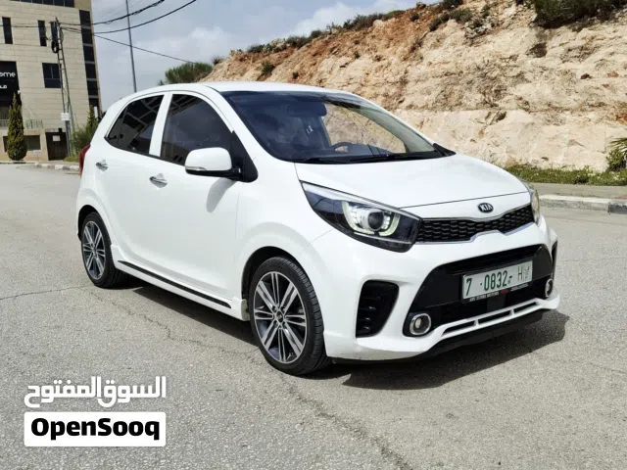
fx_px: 417
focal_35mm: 23
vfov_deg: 58.9
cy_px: 235
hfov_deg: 73.9
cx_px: 314
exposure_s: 1/3333
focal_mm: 5.54
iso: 50
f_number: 1.8
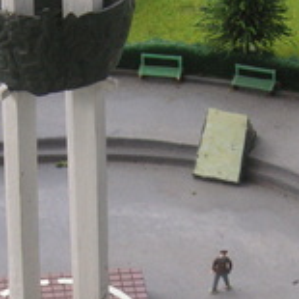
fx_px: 2453
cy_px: 315
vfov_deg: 6.9
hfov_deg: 7.0
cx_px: 62
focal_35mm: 251
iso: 100
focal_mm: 14.6
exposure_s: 1/90
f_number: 4.7
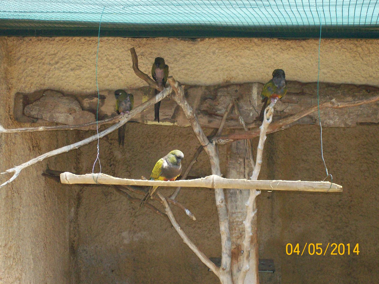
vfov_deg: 13.7
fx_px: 1182
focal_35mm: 108
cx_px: 190
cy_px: 142
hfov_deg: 18.2
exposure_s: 1/125
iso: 140
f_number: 4.8
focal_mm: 18
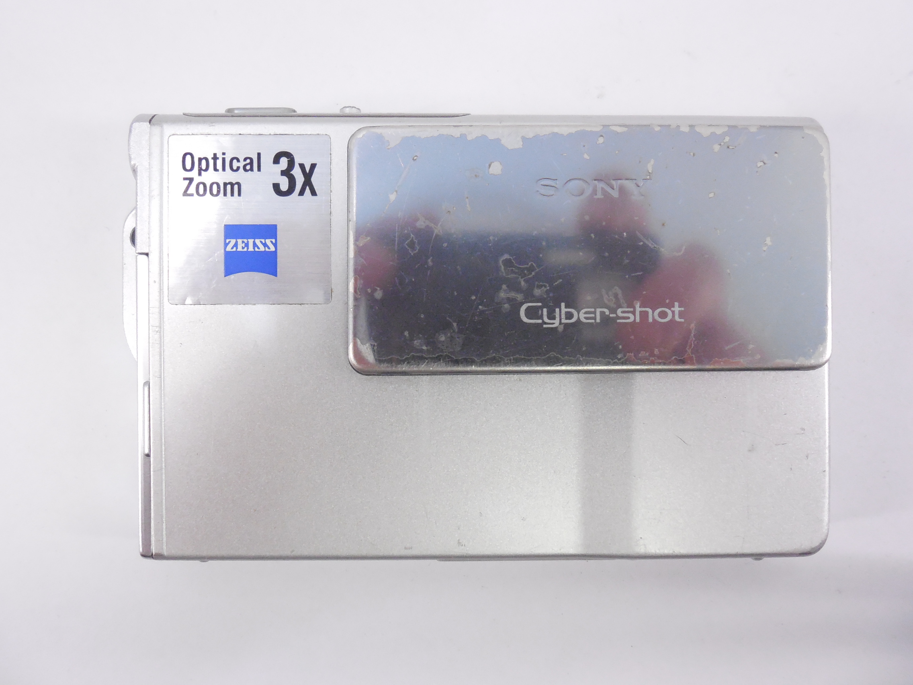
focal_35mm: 26
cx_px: 456
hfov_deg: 67.3
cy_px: 342
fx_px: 686
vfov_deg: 53.1
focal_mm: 4.6
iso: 800
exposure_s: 1/100
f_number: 3.5
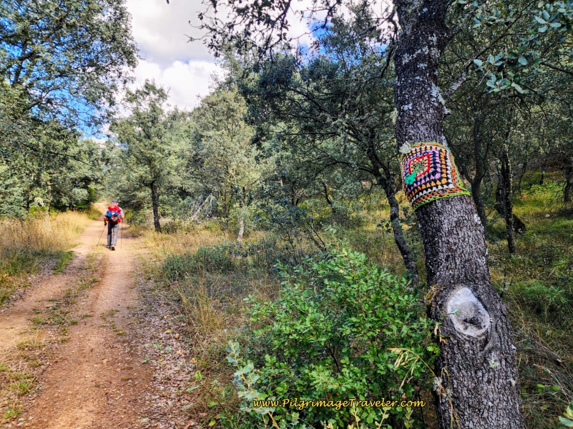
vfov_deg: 58.9
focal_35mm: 23
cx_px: 286
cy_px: 214
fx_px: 381
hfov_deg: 73.9
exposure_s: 1/180
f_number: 1.8
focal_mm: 6.4
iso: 40
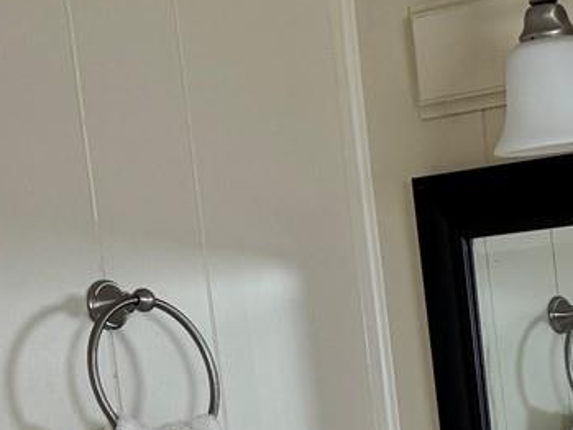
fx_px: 1821
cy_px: 781
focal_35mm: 110
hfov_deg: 16.6
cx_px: 796
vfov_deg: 12.3
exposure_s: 1/115
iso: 200
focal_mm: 6.76
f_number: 1.78
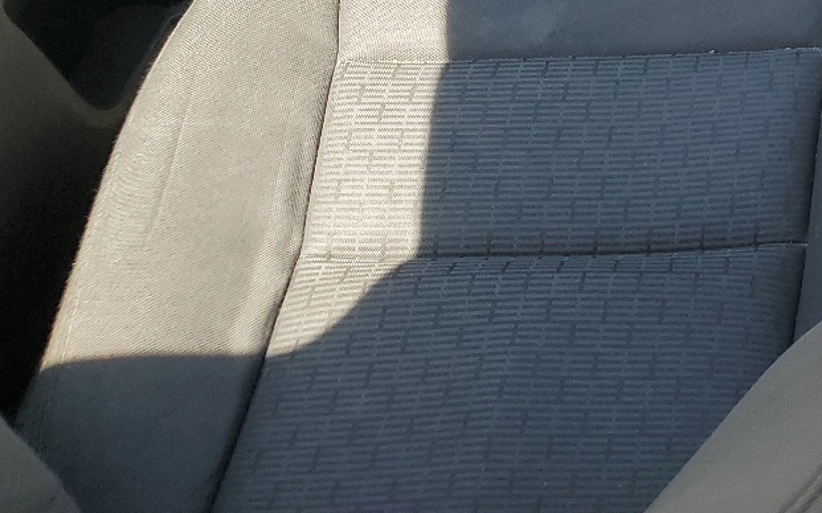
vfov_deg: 16.7
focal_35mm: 71
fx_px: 1590
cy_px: -254
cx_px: 1027
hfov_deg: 25.5
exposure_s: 1/312
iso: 50
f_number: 1.5
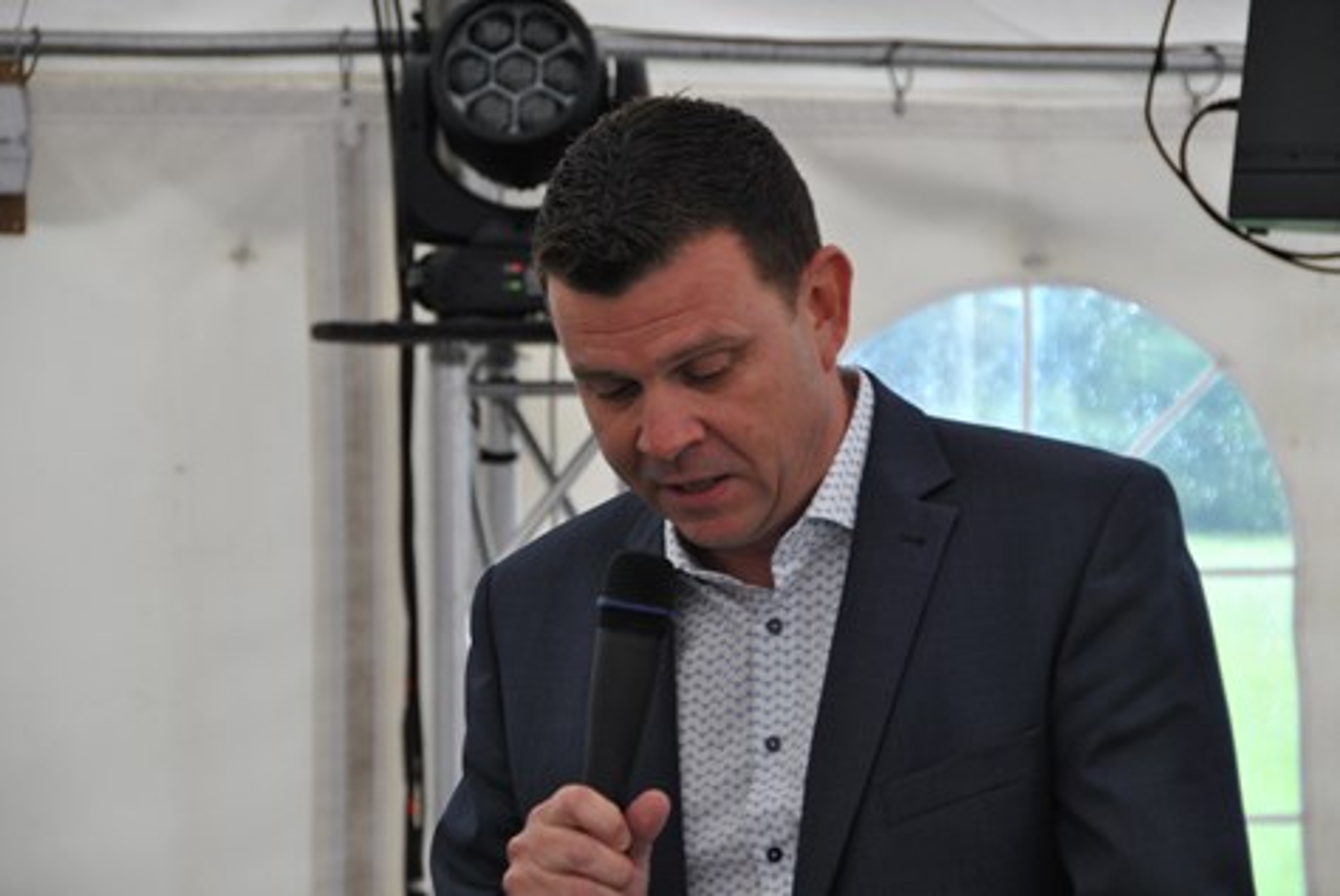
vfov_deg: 10.0
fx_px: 5141
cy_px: 448
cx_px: 670
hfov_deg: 14.8
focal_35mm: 138
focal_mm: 92
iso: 400
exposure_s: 1/125
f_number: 5.6
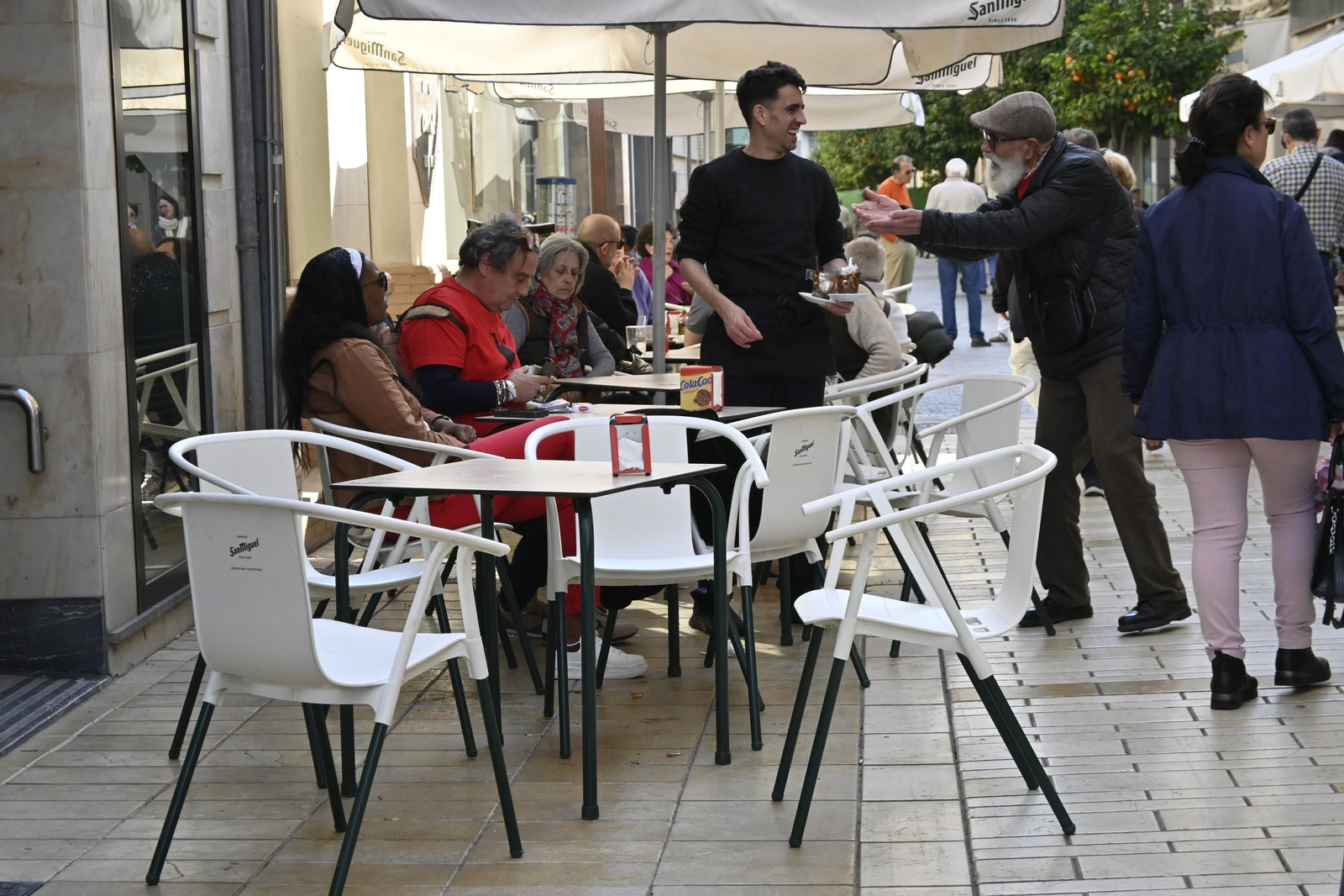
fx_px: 2799
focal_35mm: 75
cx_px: 672
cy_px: 448
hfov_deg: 27.0
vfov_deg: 18.2
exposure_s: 1/800
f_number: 6.3
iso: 1100
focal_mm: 50
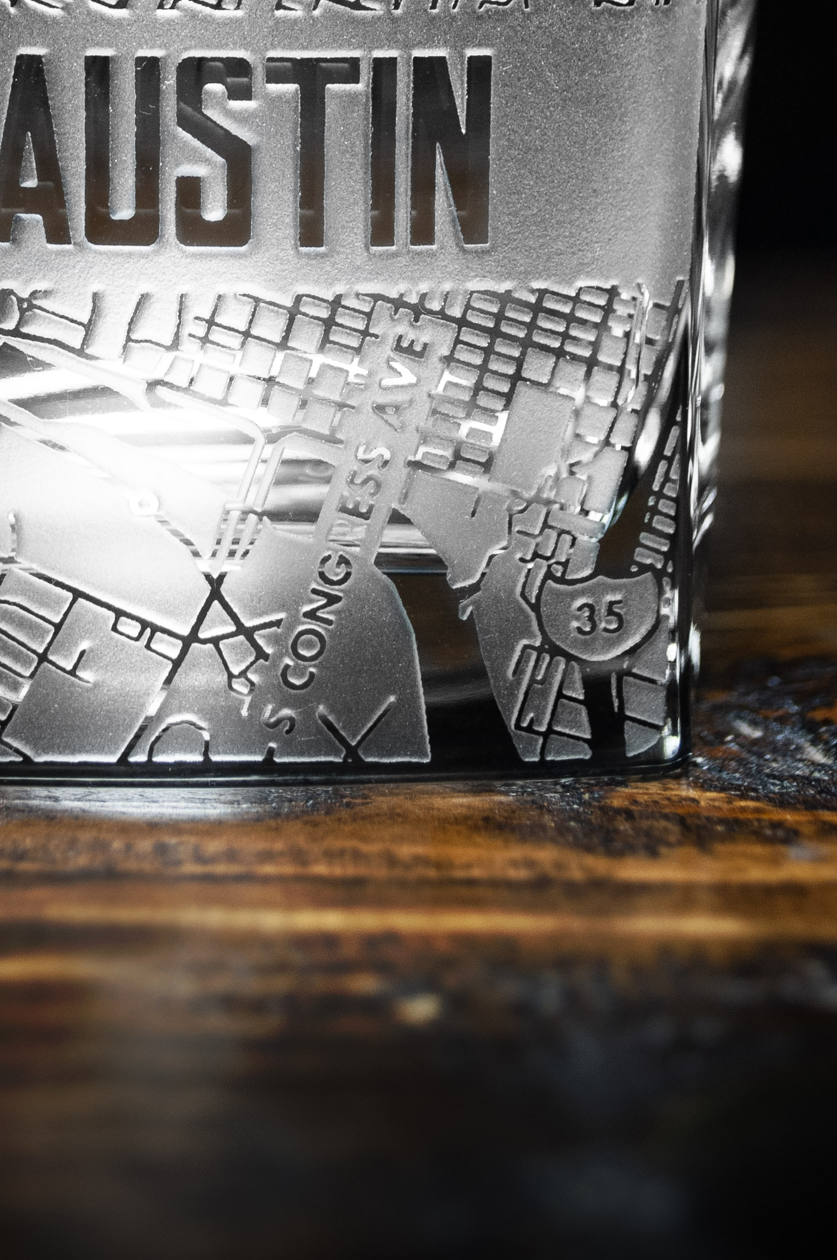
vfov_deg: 20.6
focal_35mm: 96
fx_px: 3356
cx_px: 219
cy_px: 24
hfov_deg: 14.2
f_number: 4.8
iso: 400
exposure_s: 1/80
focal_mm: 32
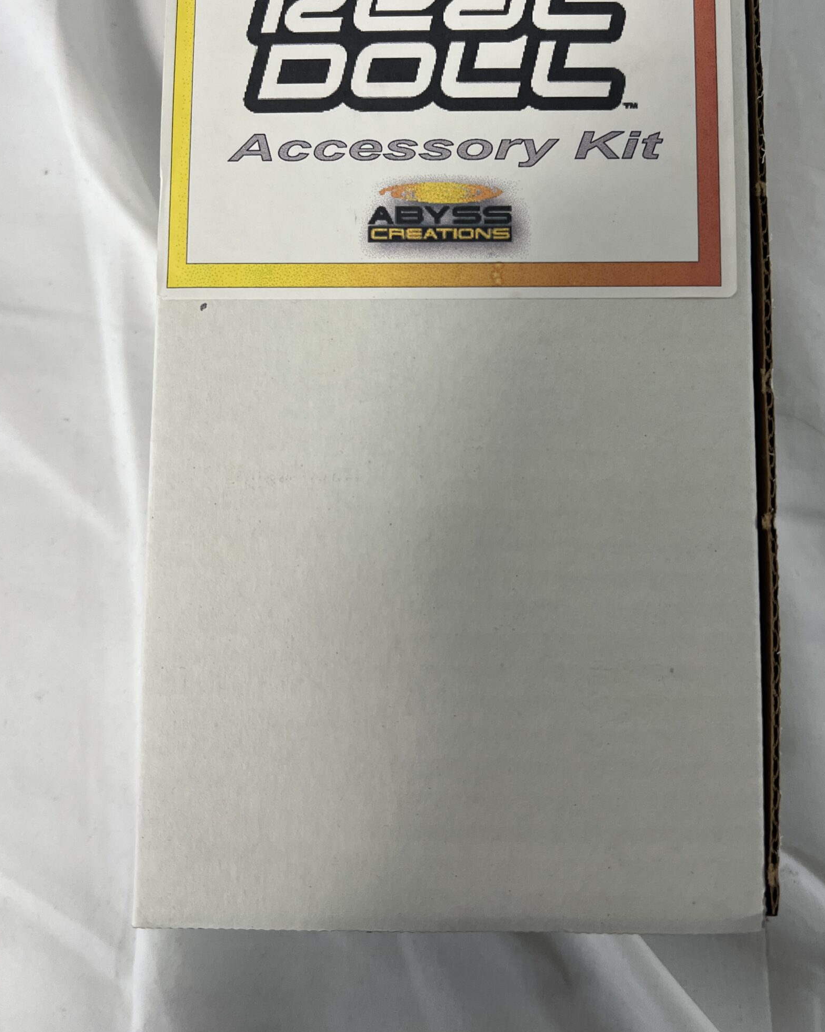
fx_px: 1007
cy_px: 385
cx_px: 471
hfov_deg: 44.4
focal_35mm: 33
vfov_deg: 53.6
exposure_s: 1/121
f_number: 1.5
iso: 100
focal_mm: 5.7
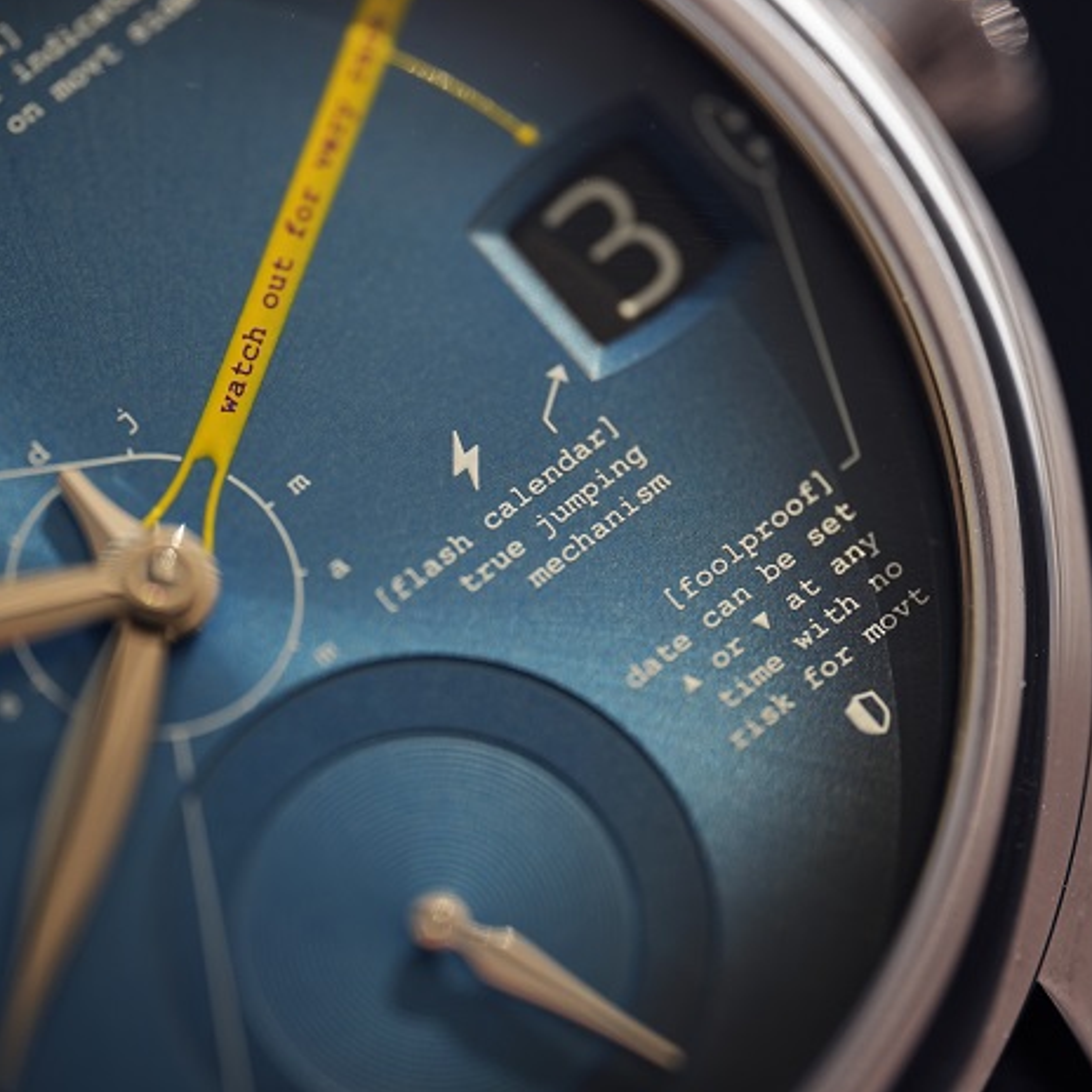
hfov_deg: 12.9
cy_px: 488
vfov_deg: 12.9
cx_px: 548
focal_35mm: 135
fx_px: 4818
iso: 250
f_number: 2.8
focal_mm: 105
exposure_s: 1/250
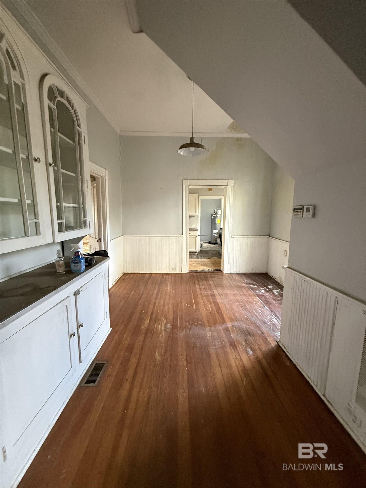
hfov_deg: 85.7
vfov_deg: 102.1
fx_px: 197
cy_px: 244
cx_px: 183
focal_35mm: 14
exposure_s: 1/60
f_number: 2.2
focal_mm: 2.22
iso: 640
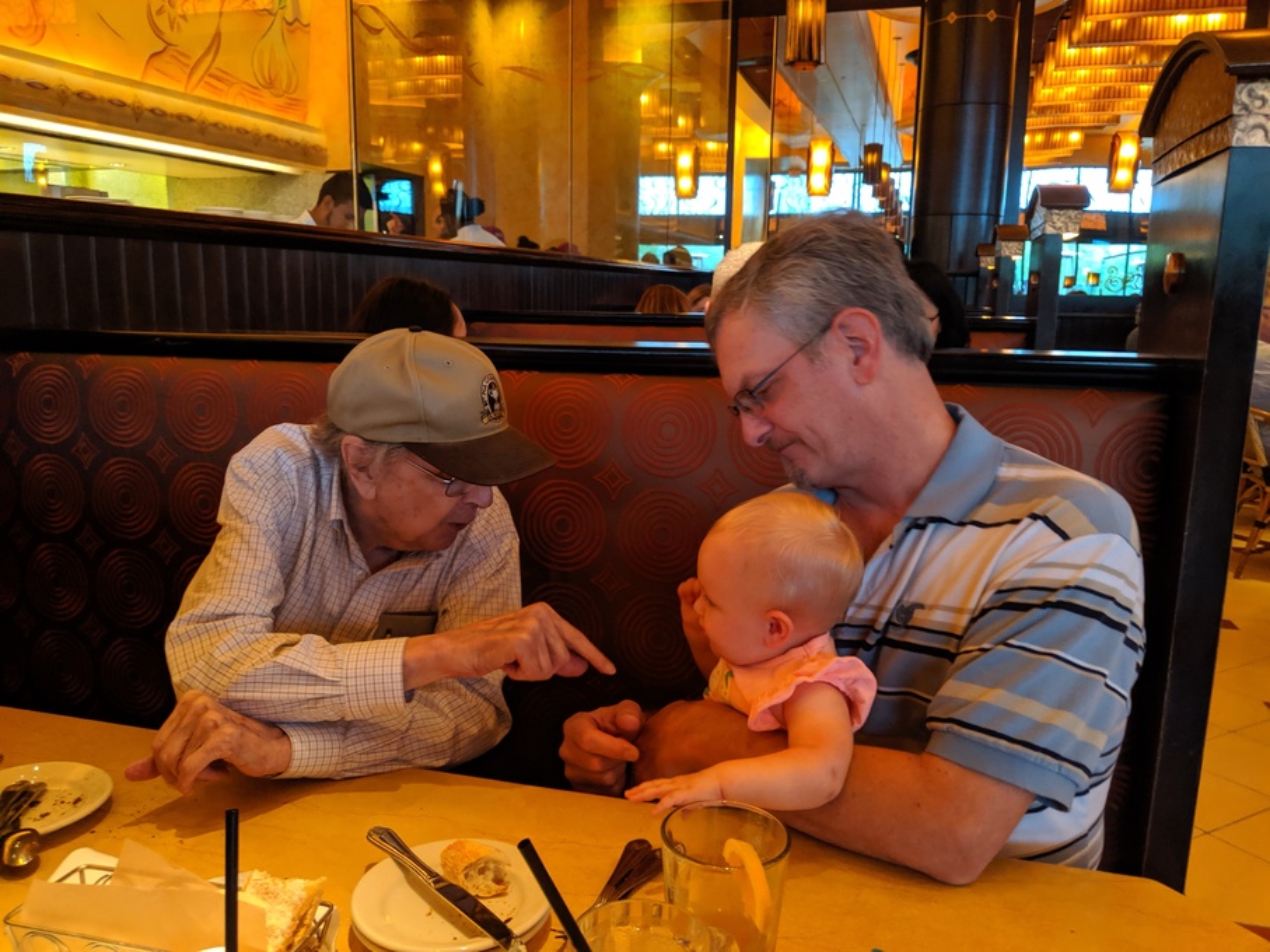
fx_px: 990
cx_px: 635
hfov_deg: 65.3
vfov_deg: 51.3
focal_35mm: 27
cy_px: 476
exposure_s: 1/24
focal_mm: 4.44
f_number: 1.8
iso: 376
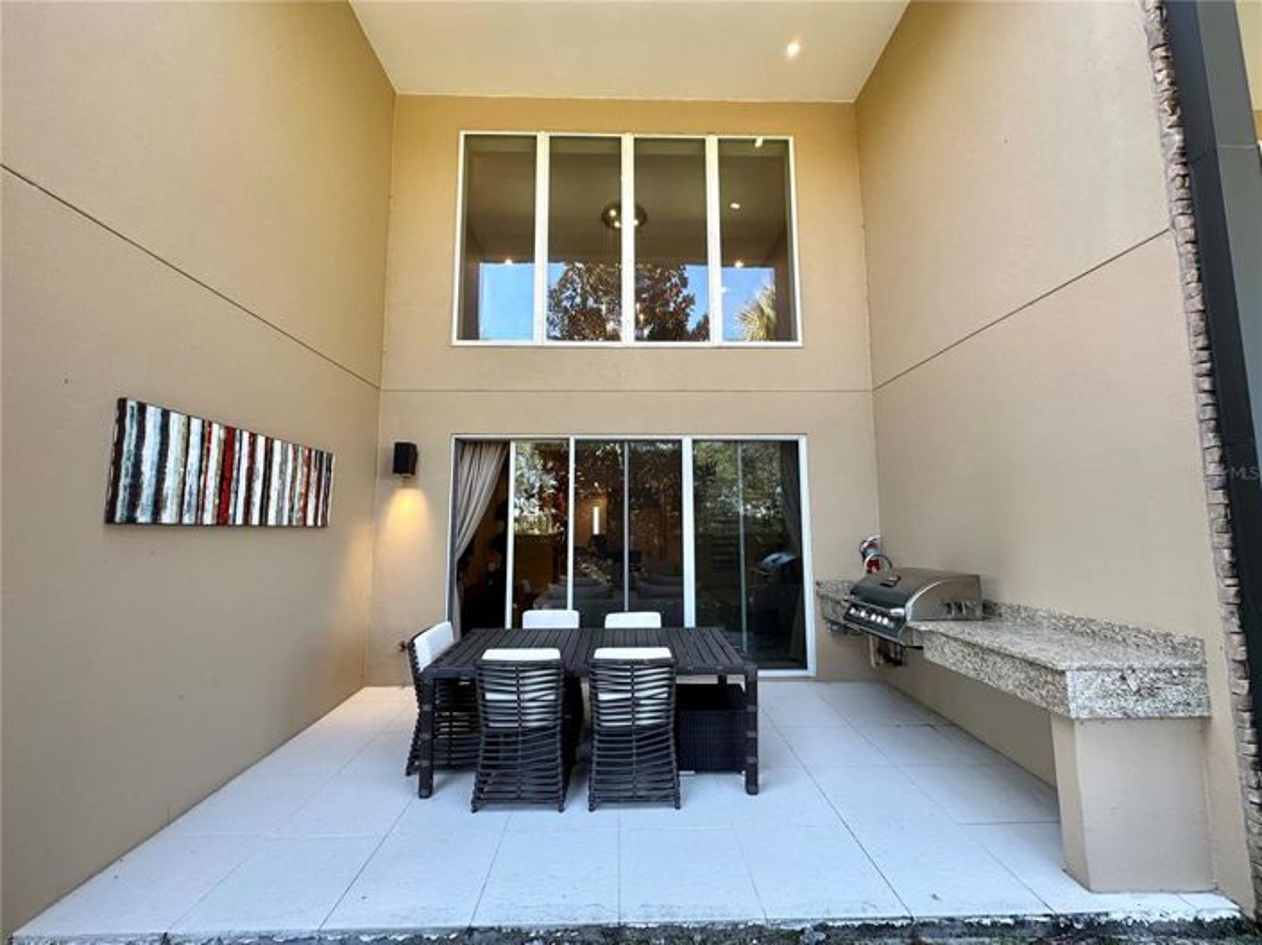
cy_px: 472
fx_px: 510
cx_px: 631
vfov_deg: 85.6
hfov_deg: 102.1
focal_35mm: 14
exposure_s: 1/99
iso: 80
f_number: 2.2
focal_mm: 2.22
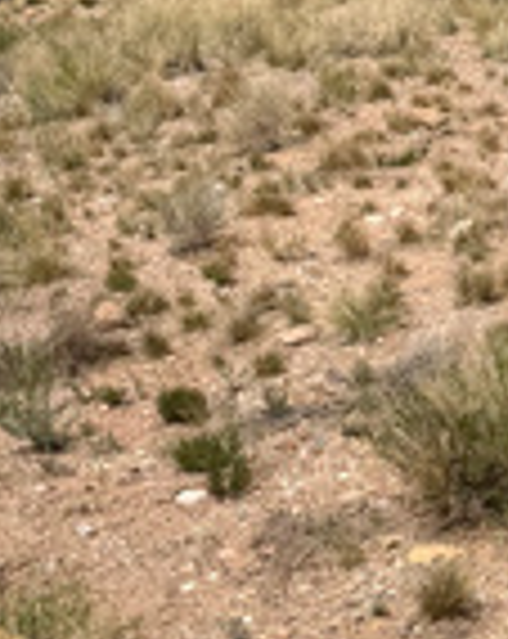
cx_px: 575
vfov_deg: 15.2
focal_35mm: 127
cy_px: 202
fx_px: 2395
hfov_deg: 11.9
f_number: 1.78
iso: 80
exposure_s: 1/9091
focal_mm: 6.76
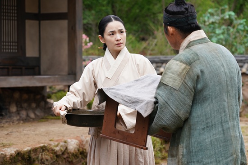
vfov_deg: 12.6
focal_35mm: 109
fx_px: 751
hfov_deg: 18.8
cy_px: 82
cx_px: 124
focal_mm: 109
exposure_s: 1/400
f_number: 6.3
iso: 800
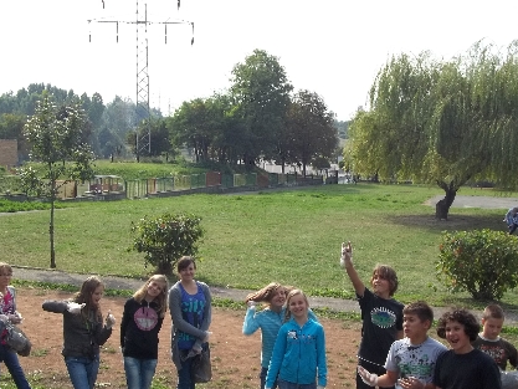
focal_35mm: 46
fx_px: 689
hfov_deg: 41.2
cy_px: 256
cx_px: 234
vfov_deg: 31.3
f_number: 8.8
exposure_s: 1/80
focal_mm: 5.7
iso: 64
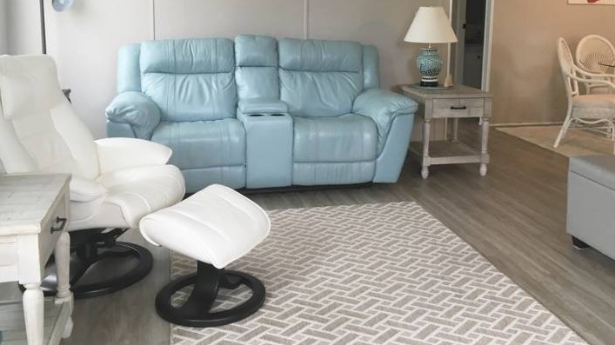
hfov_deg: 52.8
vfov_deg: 30.6
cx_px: 329
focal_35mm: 38
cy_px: 80
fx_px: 619
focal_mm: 4.15
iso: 50
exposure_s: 1/30
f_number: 2.2
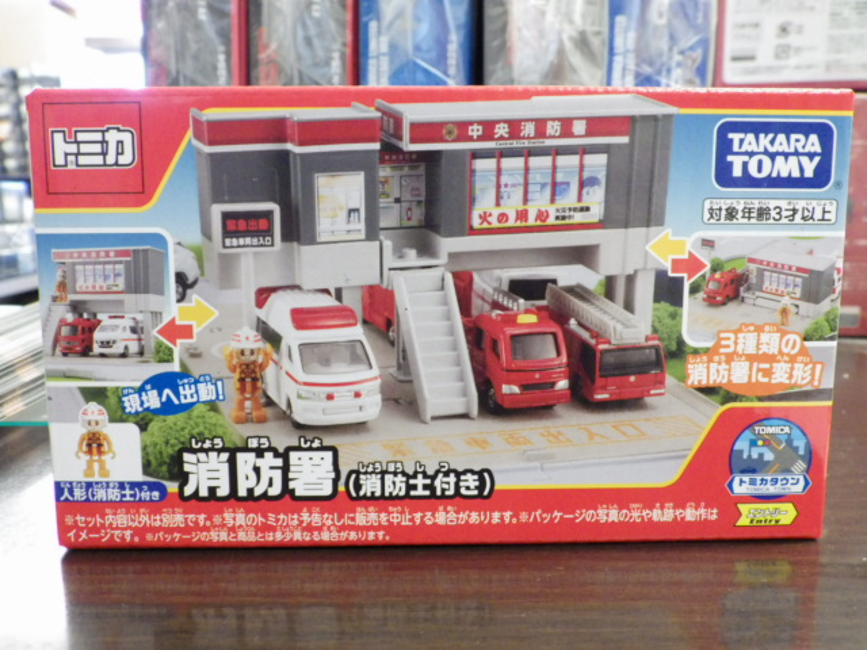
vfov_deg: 41.8
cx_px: 434
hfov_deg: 54.0
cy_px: 325
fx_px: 852
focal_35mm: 34
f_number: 3.4
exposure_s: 1/25
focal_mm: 6.2
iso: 800
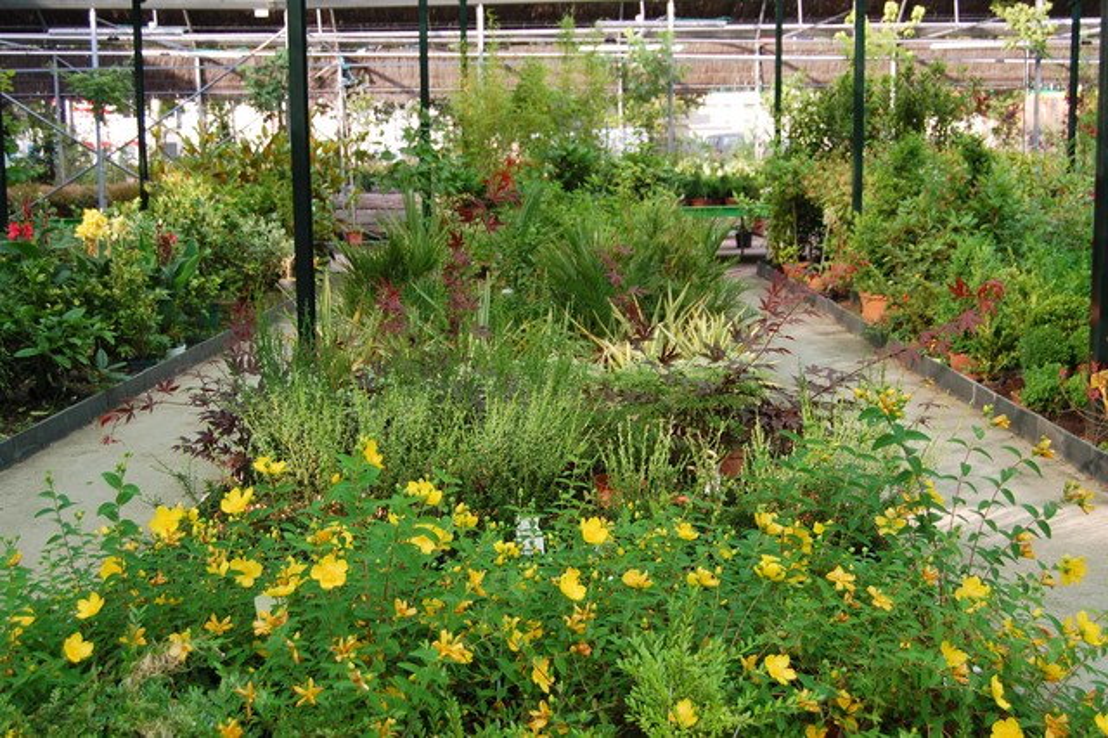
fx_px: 1569
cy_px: 369
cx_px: 554
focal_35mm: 51
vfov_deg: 26.5
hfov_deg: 38.9
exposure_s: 1/80
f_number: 4.5
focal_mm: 34
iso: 200
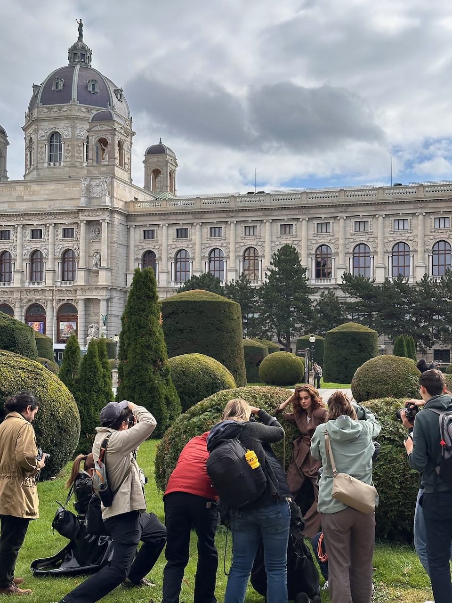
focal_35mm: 48
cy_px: 302
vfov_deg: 39.7
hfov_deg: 30.3
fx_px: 836
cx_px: 226
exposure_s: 1/3472
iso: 64
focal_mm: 6.86
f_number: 1.78
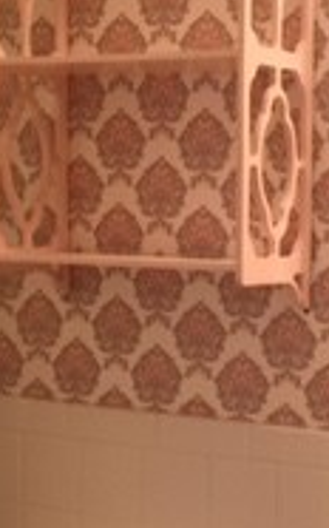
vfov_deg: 19.5
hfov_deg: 12.3
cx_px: 267
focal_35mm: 106
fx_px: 1523
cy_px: 380
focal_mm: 4.15
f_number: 2.2
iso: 32
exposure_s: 1/15
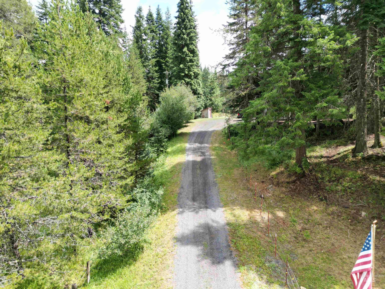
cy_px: 144
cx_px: 192
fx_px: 267
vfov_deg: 56.8
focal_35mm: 24
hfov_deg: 71.6
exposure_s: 1/1250
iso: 140
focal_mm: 6.72
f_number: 1.7
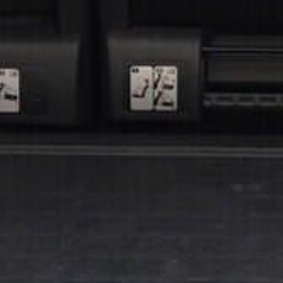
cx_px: 256
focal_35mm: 263
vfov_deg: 6.5
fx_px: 2433
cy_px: -249
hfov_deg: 6.6
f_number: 2.8
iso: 250
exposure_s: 1/40
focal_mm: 24
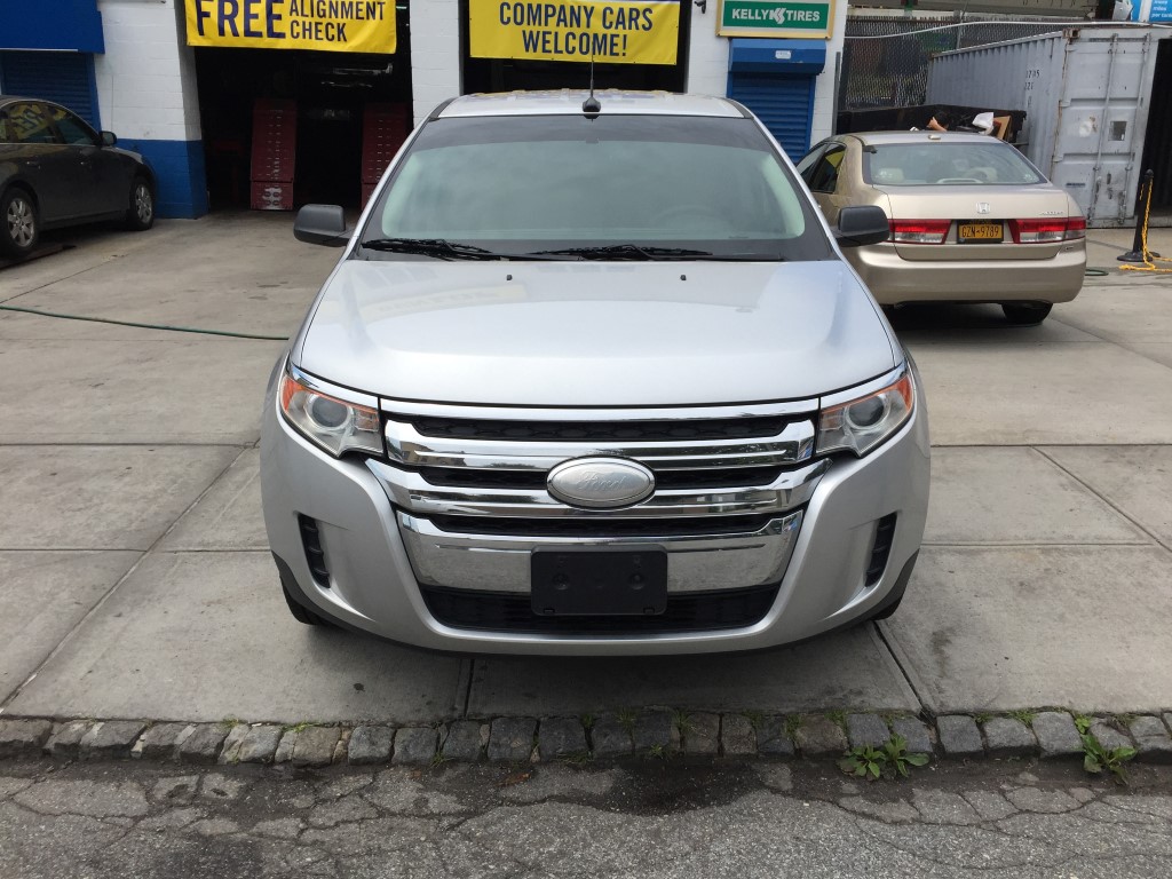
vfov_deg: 48.2
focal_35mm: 29
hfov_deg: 61.7
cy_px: 440
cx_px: 586
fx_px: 982
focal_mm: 4.15
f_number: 2.2
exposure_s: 1/3300
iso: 32
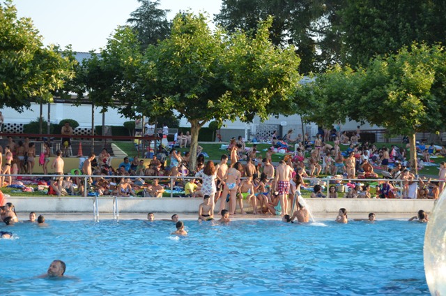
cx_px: 223
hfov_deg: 24.7
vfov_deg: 16.5
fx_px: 1020
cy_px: 148
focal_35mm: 82
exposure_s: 1/160
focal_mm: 55
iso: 200
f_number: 6.3
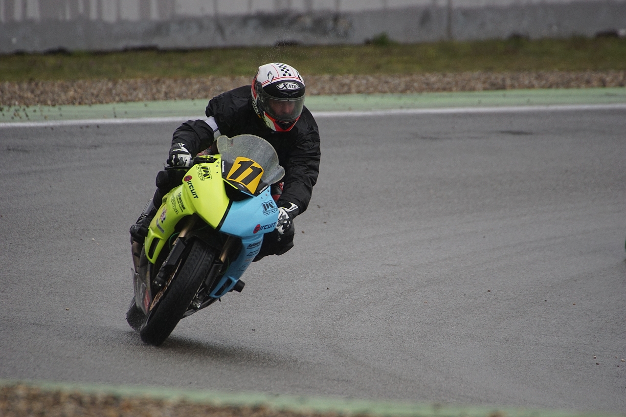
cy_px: 208
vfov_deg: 1.8
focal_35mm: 750
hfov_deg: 2.8
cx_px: 313
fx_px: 13039
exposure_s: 1/800
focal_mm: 500
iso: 500
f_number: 6.3
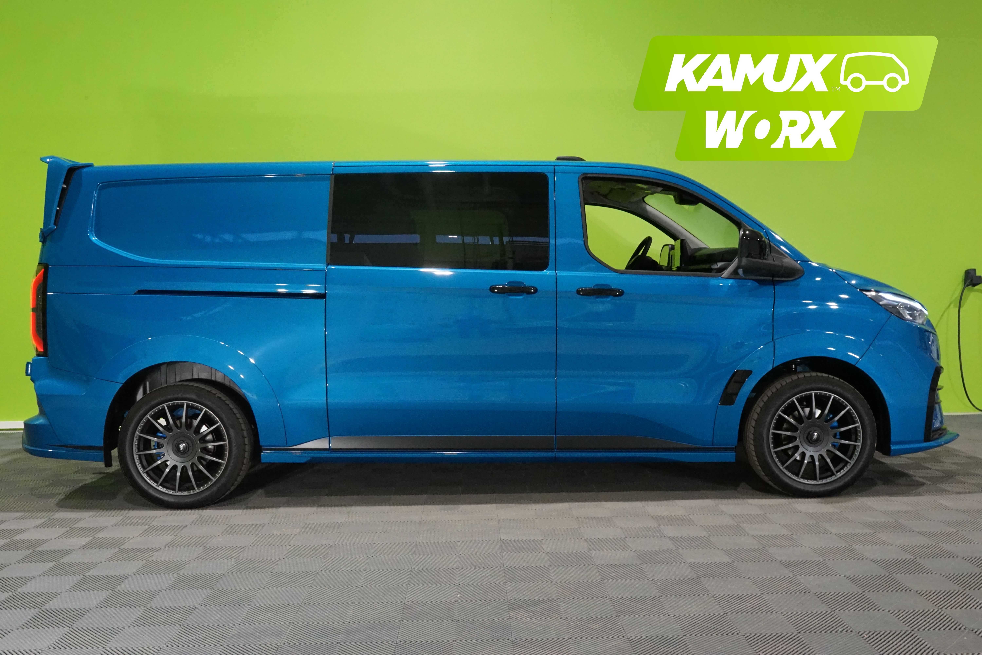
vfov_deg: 40.0
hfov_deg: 57.2
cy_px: 328
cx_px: 491
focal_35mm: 33
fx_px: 900
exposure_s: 1/25
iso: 6400
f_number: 20
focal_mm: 33
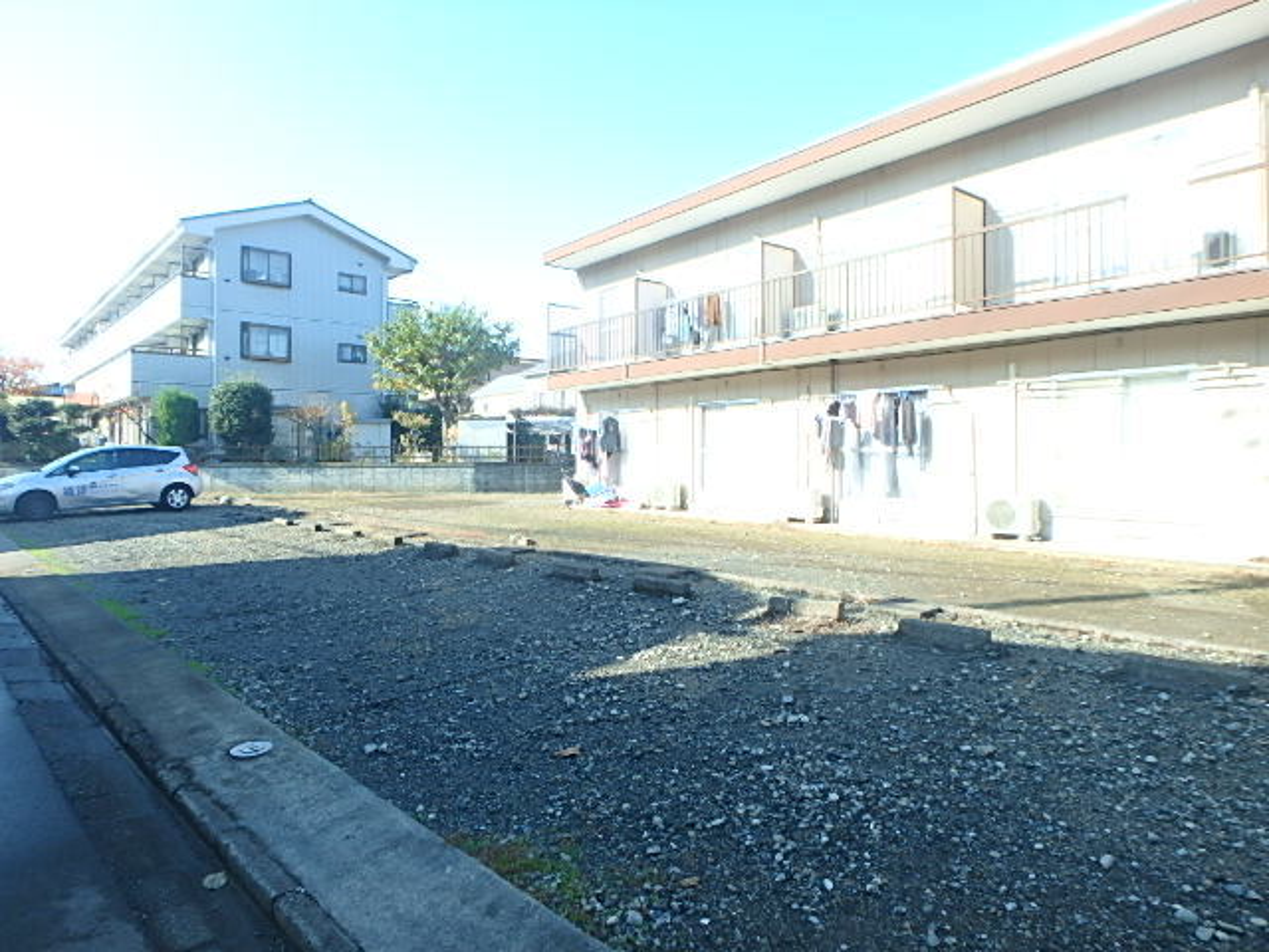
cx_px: 634
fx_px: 770
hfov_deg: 79.0
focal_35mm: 21
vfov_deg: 63.4
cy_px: 476
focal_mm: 3.7
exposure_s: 1/250
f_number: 3.5
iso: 125
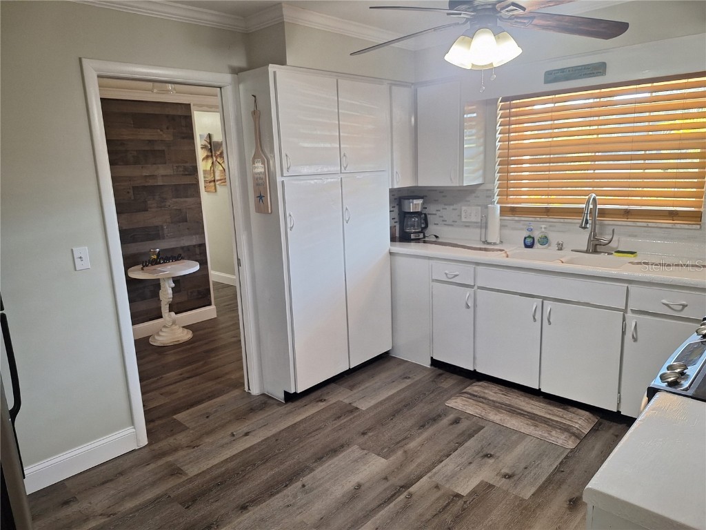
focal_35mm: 23
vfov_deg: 58.9
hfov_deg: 73.9
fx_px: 469
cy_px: 265
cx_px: 353
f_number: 1.8
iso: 125
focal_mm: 5.54
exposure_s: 1/40
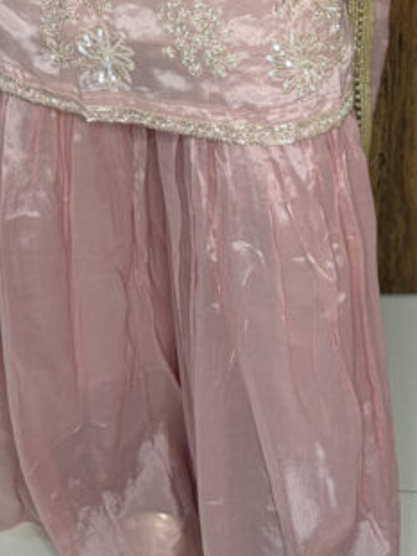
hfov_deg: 18.8
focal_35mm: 78
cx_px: 107
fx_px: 1254
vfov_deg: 22.8
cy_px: -133
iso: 80
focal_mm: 5.96
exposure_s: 1/50
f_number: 1.6
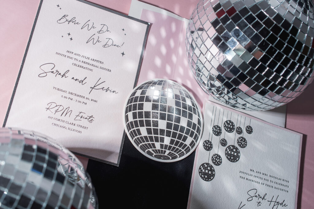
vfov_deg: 22.6
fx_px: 523
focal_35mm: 60
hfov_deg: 33.4
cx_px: 157
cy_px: 104
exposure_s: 1/250
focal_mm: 40
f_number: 6.3
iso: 100
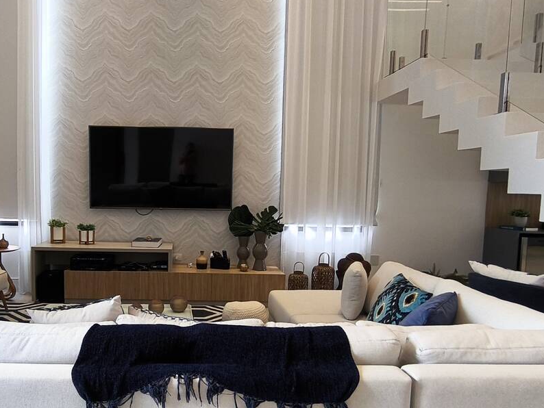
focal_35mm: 29
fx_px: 456
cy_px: 220
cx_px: 212
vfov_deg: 48.2
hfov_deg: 61.0
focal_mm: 1.65
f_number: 2.2
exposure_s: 1/60
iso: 125
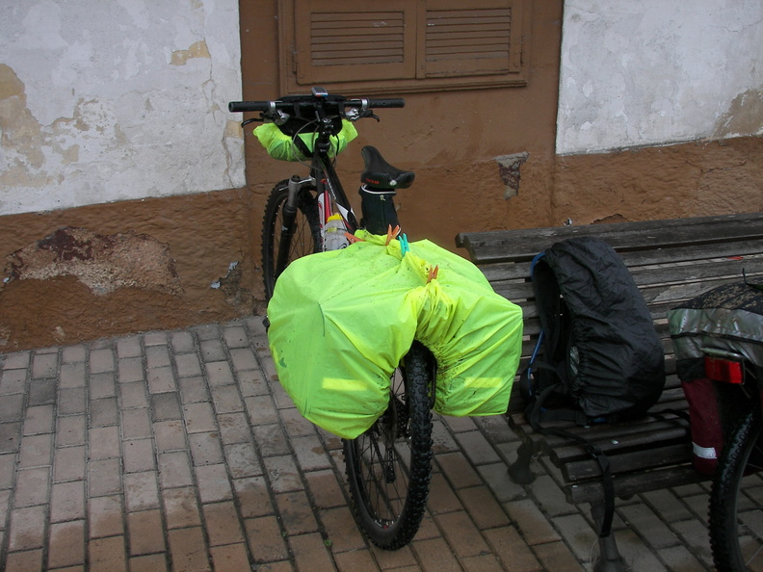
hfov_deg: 42.9
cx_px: 382
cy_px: 286
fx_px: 970
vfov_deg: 32.9
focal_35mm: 44
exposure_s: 1/80
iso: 50
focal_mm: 7.3
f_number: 2.8
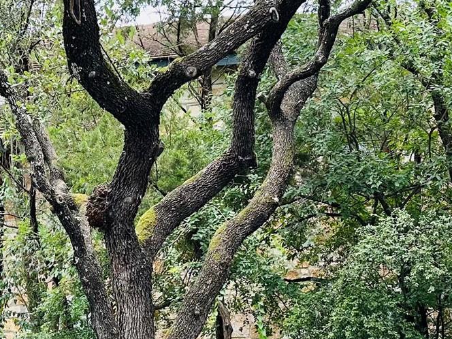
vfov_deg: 19.9
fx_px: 966
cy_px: 196
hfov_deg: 26.2
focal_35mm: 74
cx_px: 147
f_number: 1.78
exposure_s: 1/399
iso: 80
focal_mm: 6.86
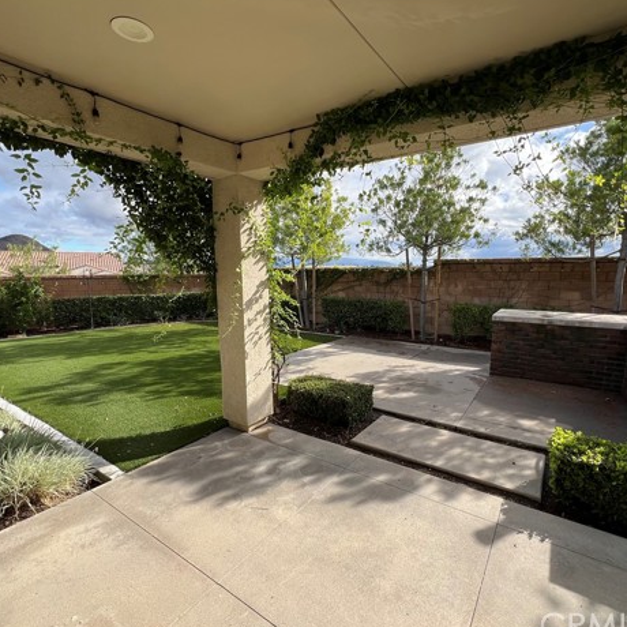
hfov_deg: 87.3
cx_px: 333
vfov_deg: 87.4
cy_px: 318
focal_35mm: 16
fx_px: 328
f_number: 1.8
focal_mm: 1.57
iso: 32
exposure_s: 1/704
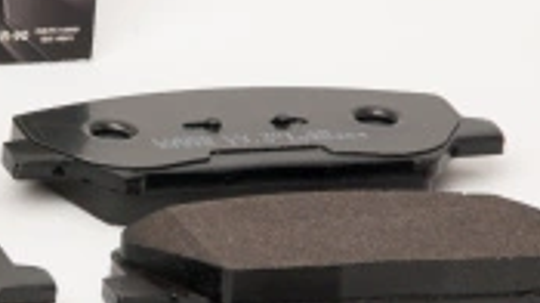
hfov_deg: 6.7
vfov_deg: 3.7
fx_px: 4634
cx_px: 114
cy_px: 124
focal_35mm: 324
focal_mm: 60
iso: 100
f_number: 11
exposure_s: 1/200
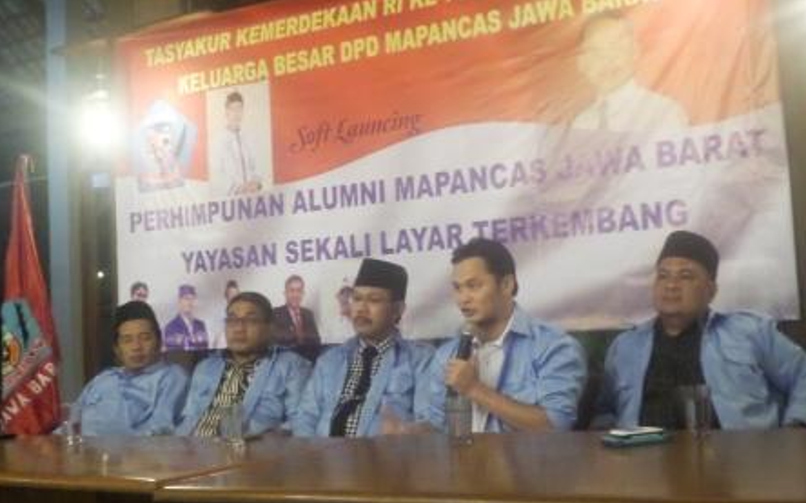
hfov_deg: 43.5
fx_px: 1010
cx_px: 401
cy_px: 245
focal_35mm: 46
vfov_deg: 28.0
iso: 640
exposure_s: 1/10
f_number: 3.2
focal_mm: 7.8
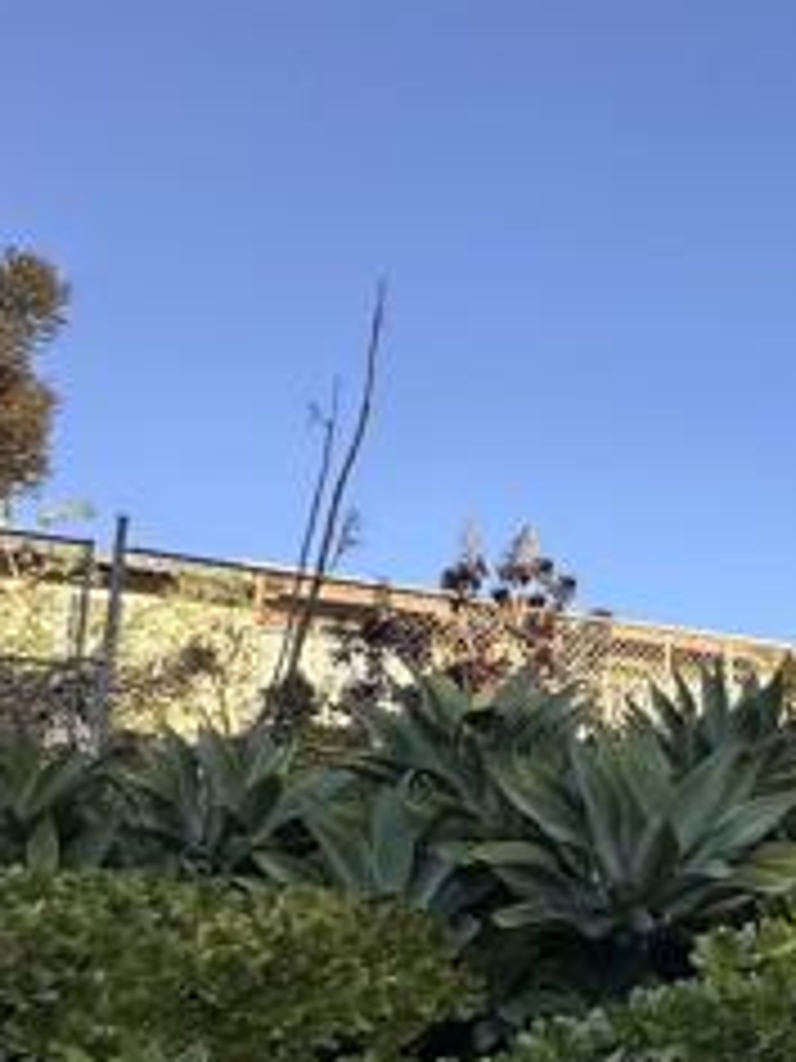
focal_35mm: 38
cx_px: 971
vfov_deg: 47.5
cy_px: 770
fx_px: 1165
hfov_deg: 31.3
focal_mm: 2.22
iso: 40
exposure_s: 1/442
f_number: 2.2
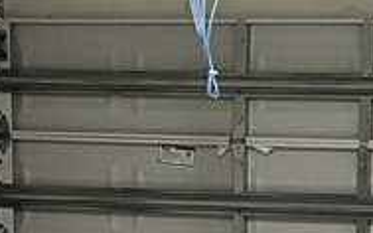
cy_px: 440
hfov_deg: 13.9
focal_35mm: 149
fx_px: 1514
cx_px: 367
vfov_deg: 8.4
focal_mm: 5.7
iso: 320
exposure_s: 1/60
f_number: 1.5
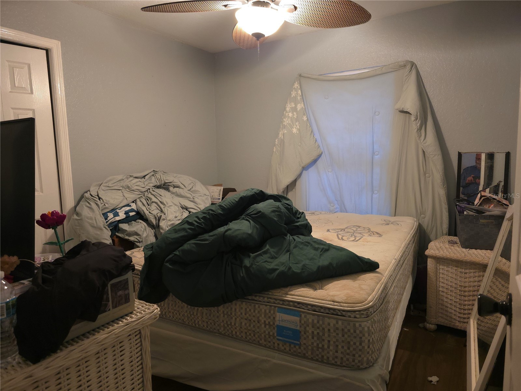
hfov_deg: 73.9
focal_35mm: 23
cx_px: 260
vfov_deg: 58.9
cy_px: 196
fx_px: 346
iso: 400
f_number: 1.7
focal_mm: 6.3
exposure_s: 1/24
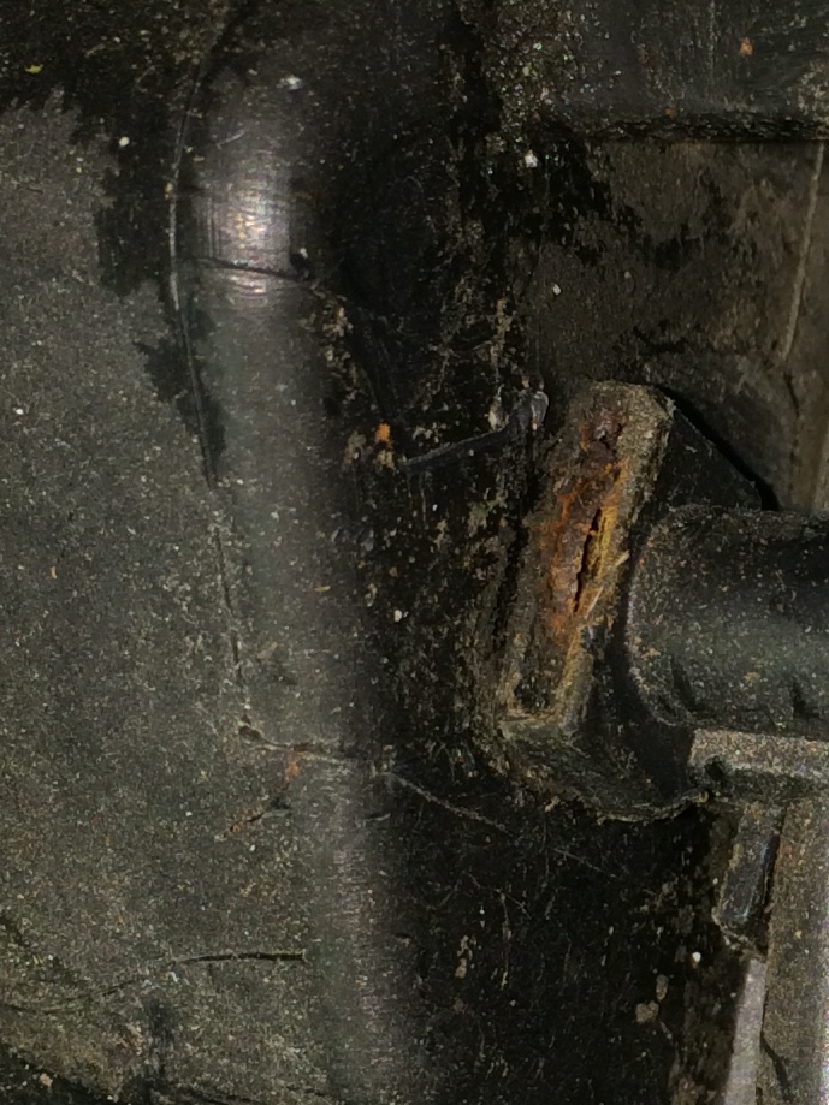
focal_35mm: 103
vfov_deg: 19.1
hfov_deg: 14.0
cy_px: 659
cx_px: 971
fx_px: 3290
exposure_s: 1/157
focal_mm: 4.15
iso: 32
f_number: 2.2
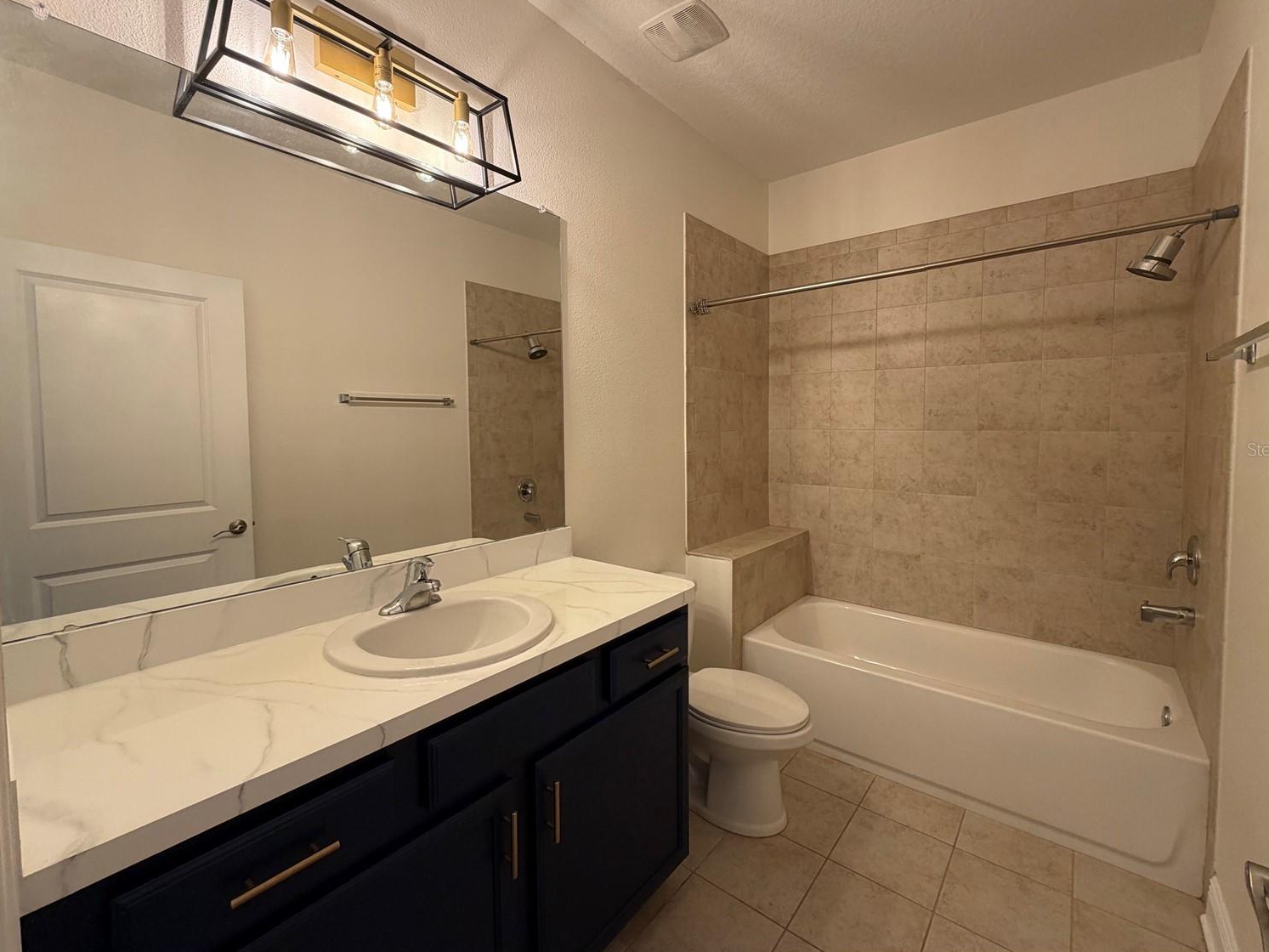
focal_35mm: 15
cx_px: 648
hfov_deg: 98.2
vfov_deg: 81.7
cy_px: 449
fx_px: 550
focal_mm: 2.22
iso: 200
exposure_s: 1/60
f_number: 2.2
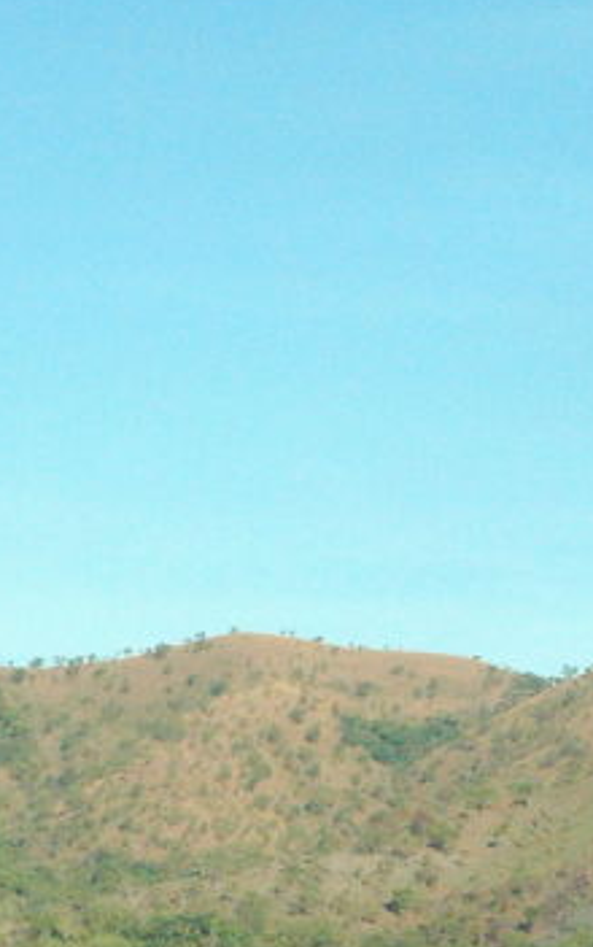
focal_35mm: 183
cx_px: 356
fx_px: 4722
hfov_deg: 7.2
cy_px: 1058
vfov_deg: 11.3
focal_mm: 40
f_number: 16
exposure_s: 1/1000
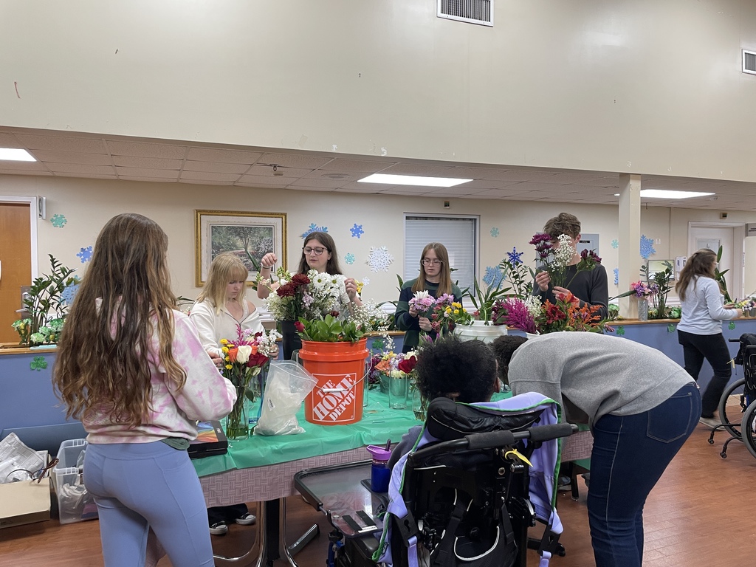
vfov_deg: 53.1
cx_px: 378
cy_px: 284
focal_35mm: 26
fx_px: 568
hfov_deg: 67.3
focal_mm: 4.2
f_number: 1.6
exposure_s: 1/60
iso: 80
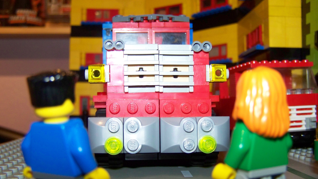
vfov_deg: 28.3
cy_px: 100
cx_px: 159
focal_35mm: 42
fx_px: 354
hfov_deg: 48.4
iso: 200
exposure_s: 1/30
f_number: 2.8
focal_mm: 6.3
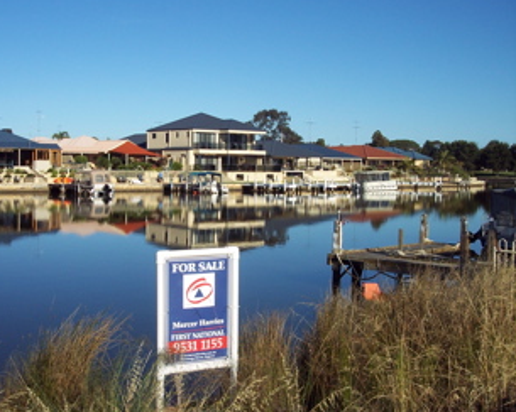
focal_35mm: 50
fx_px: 764
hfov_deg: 37.0
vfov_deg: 30.2
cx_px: 179
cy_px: 179
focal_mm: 8
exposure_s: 1/750
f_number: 5.6
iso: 100
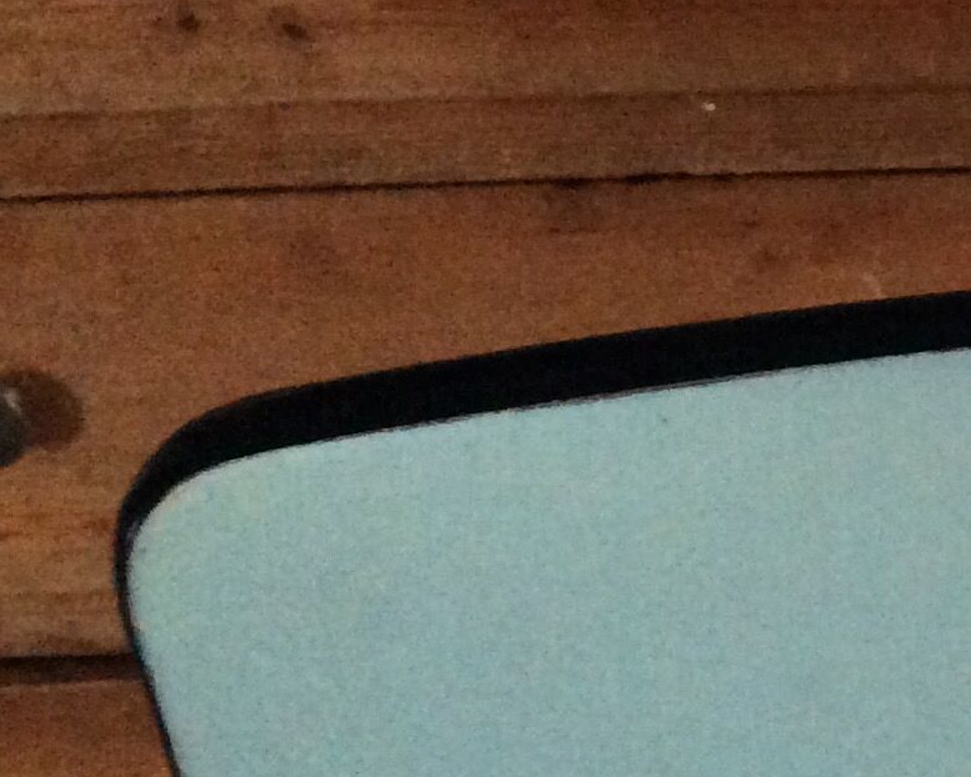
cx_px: 1537
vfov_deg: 14.8
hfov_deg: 16.5
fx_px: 2989
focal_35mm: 104
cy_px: 572
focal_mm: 3.3
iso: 320
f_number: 2.4
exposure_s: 1/25
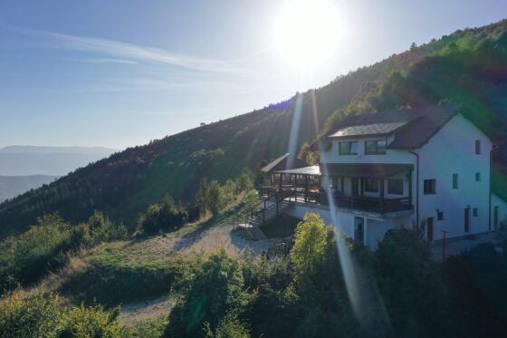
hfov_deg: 65.5
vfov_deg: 46.4
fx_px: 394
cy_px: 169
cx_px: 254
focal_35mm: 28
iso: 100
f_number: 5.6
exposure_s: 1/1000
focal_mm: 10.26
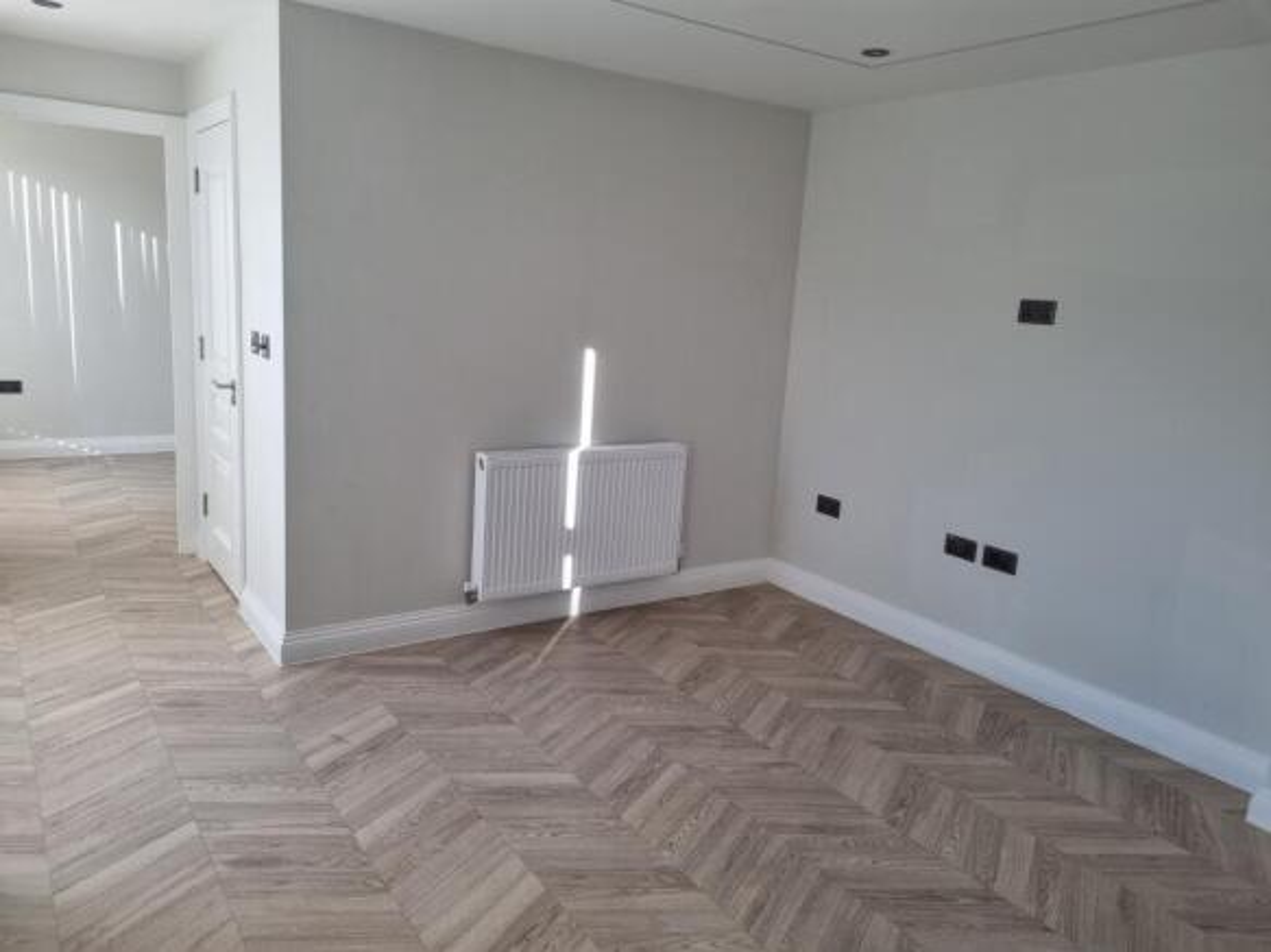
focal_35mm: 26
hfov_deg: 67.3
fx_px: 954
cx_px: 636
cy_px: 476
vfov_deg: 53.0
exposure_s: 1/219
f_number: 1.8
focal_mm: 5.4
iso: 50
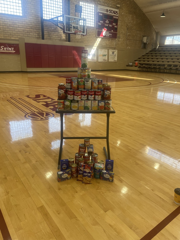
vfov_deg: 67.3
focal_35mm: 26
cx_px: 90
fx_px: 180
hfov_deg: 53.1
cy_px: 120
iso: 64
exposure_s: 1/121
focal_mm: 4.2
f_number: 1.6
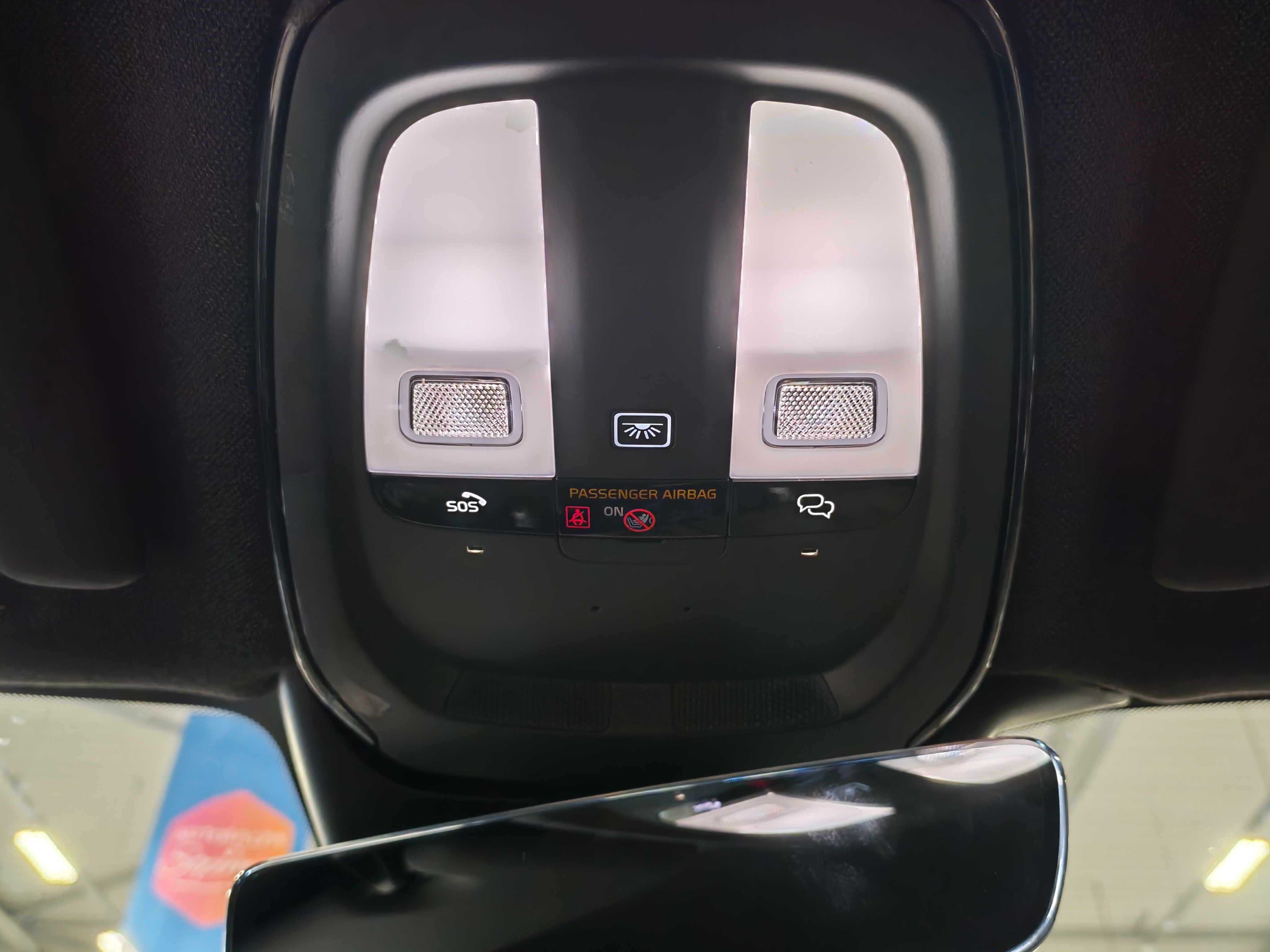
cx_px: 635
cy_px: 476
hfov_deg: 55.4
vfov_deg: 42.9
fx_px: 1211
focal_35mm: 33
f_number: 1.9
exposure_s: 1/100
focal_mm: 6.12
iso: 698
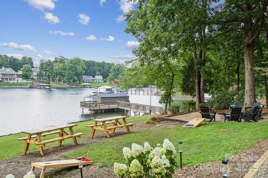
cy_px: 89
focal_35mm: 28
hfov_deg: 65.5
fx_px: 208
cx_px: 134
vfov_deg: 46.4
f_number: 5
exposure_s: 1/160
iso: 100
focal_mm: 28
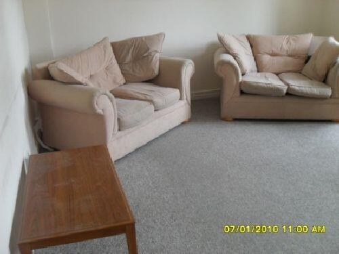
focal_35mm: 35
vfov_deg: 40.7
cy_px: 127
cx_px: 170
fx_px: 343
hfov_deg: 52.6
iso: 200
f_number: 2.8
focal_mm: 6.2
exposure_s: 1/45
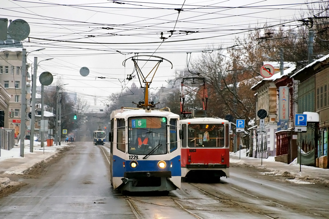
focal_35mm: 202
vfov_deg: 6.8
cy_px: 110
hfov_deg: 10.2
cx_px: 164
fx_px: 1850
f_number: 5.6
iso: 800
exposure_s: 1/320
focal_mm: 135
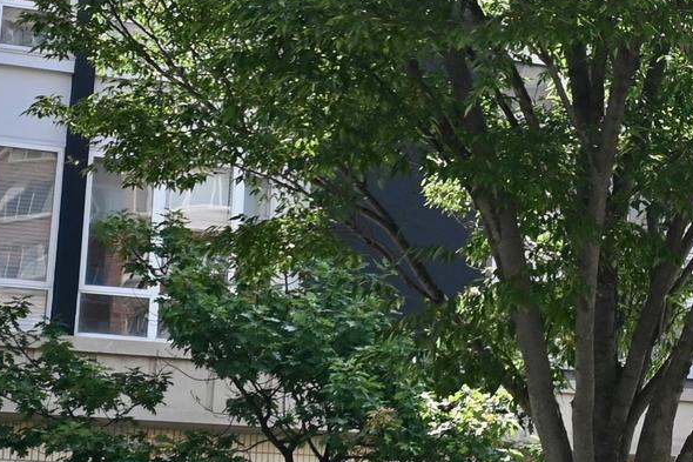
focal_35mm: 125
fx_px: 2405
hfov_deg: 15.5
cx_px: 943
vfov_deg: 10.9
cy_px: 71
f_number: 7.1
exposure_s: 1/250
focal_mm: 24
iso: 100
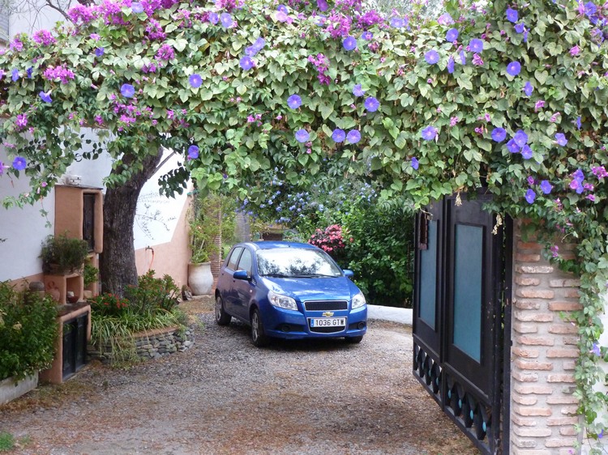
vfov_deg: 35.1
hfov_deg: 45.8
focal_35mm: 41
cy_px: 228
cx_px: 304
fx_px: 720
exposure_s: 1/30
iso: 400
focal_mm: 7.4
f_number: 3.9
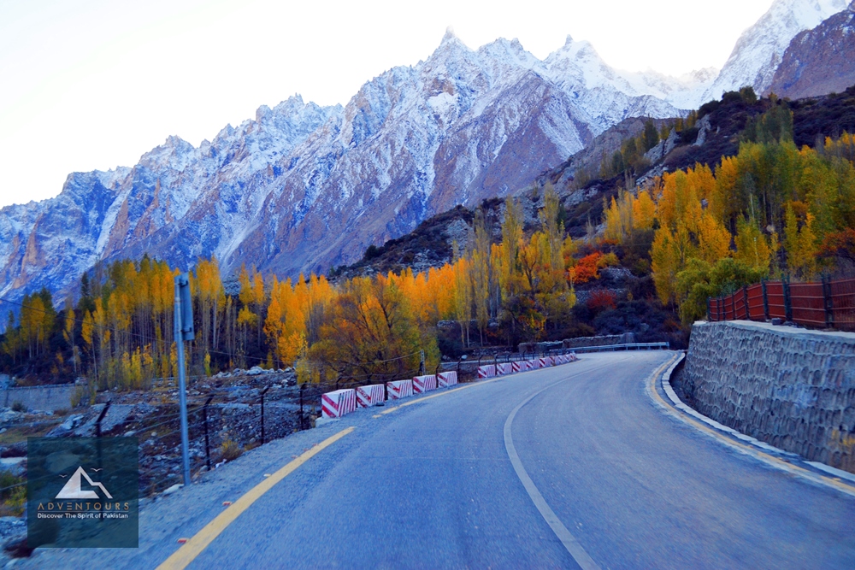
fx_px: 855
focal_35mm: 36
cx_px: 428
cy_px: 285
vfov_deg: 36.9
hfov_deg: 53.1
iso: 180
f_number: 5.6
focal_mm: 24
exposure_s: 1/125
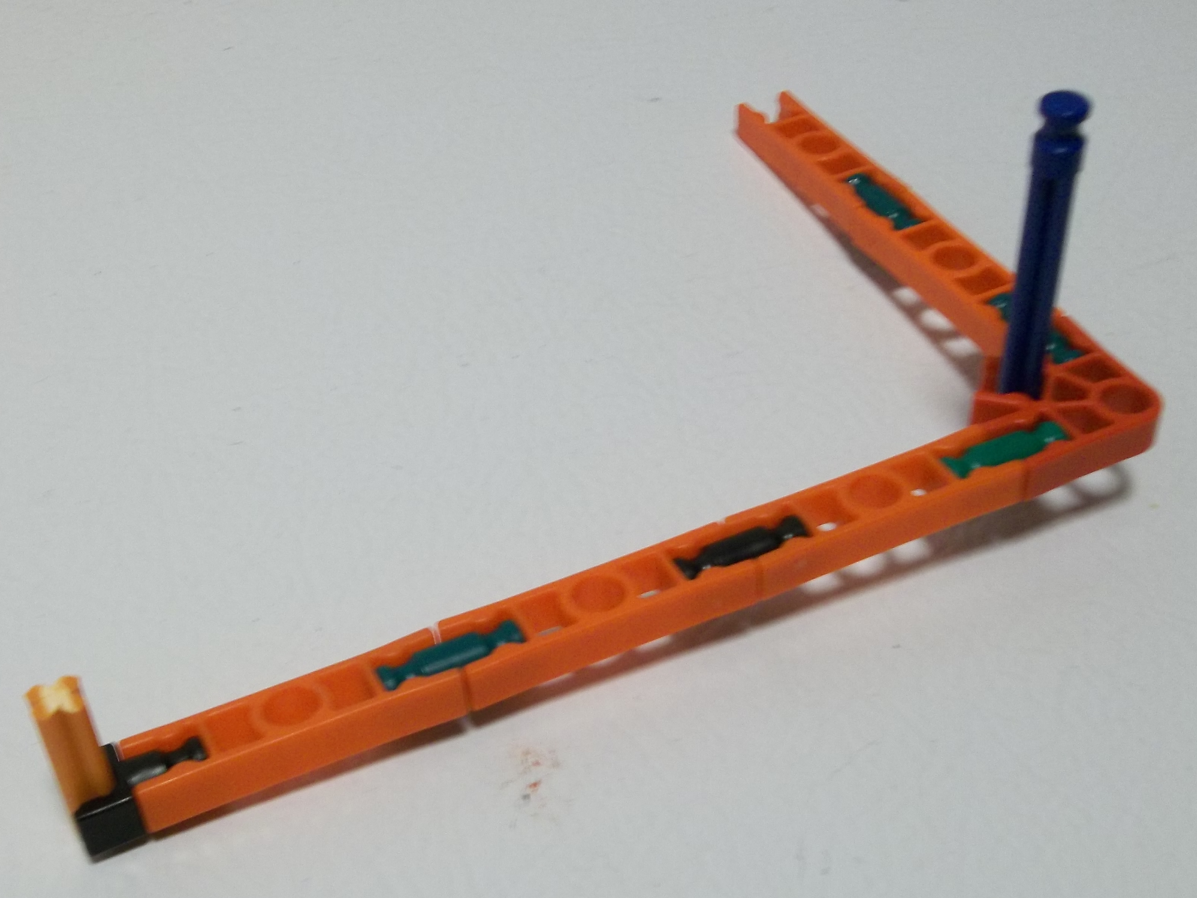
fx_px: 1729
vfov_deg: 29.0
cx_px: 550
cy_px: 552
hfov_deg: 38.2
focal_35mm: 50
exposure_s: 1/10
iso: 160
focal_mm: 6.6
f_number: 4
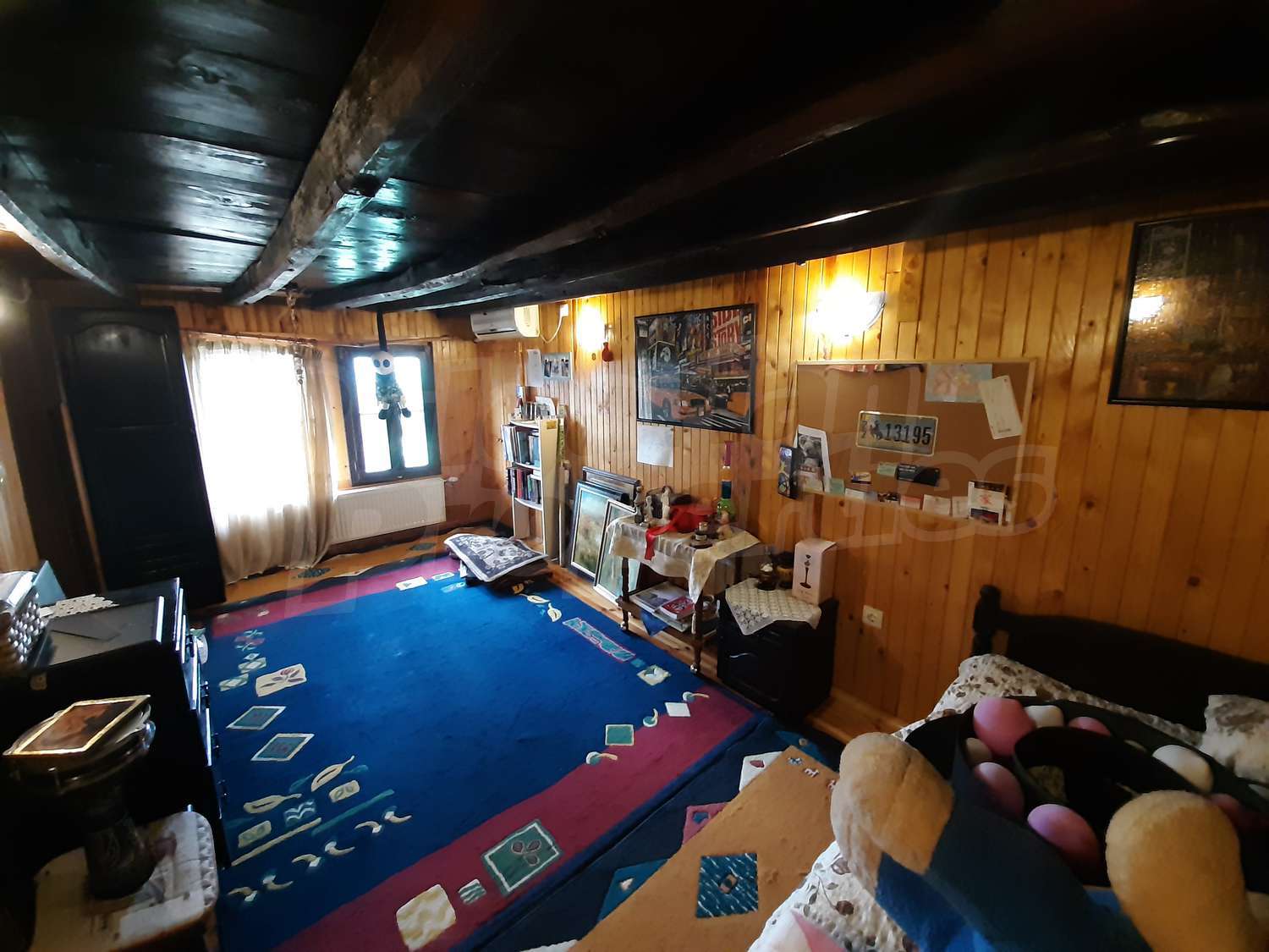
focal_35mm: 13
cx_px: 634
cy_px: 476
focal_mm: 1.42
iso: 500
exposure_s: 1/20
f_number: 2.2
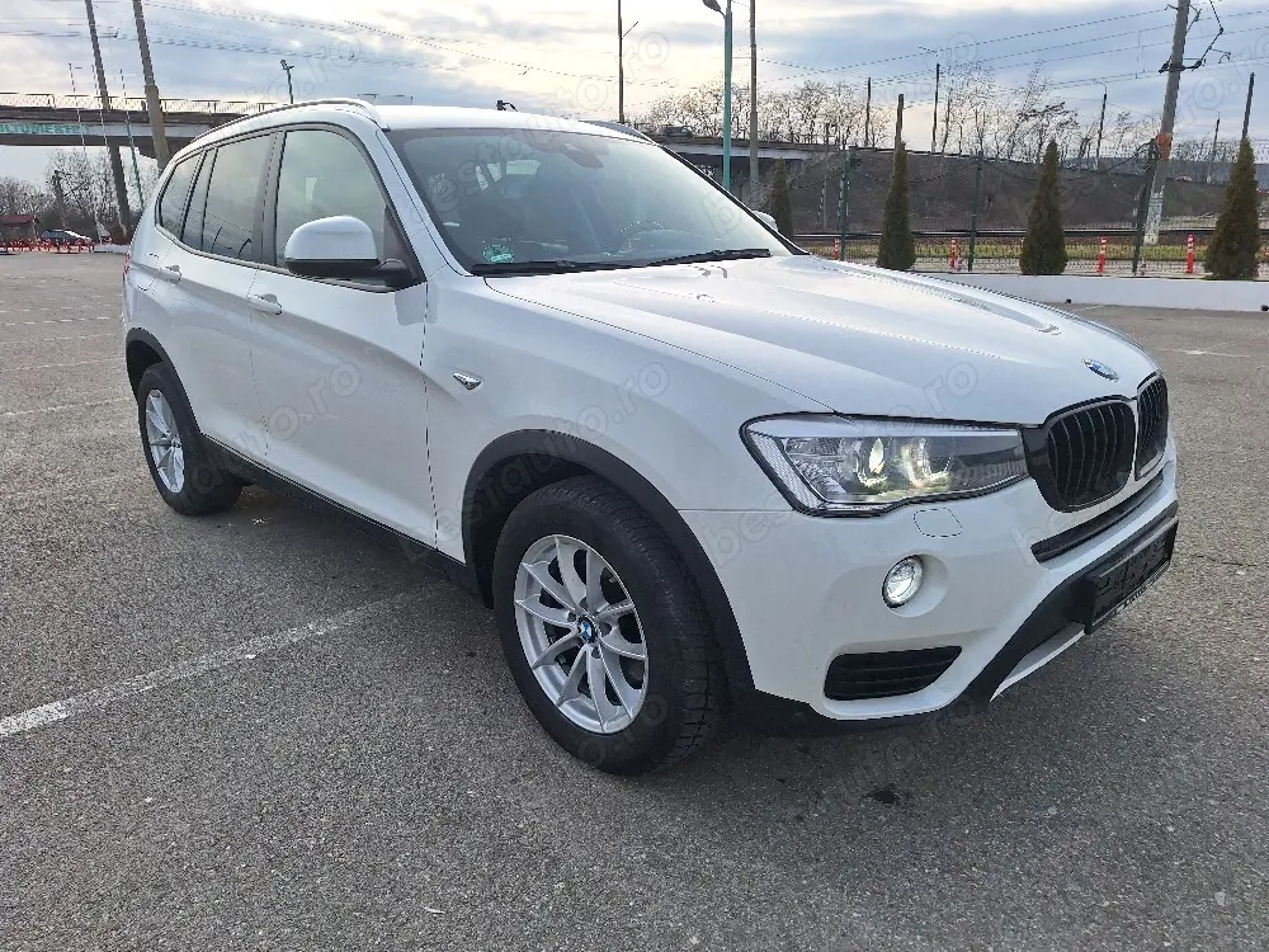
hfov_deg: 73.9
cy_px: 476
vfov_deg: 58.9
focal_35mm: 23
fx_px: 843
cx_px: 634
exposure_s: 1/1111
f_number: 1.8
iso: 40
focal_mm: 5.54
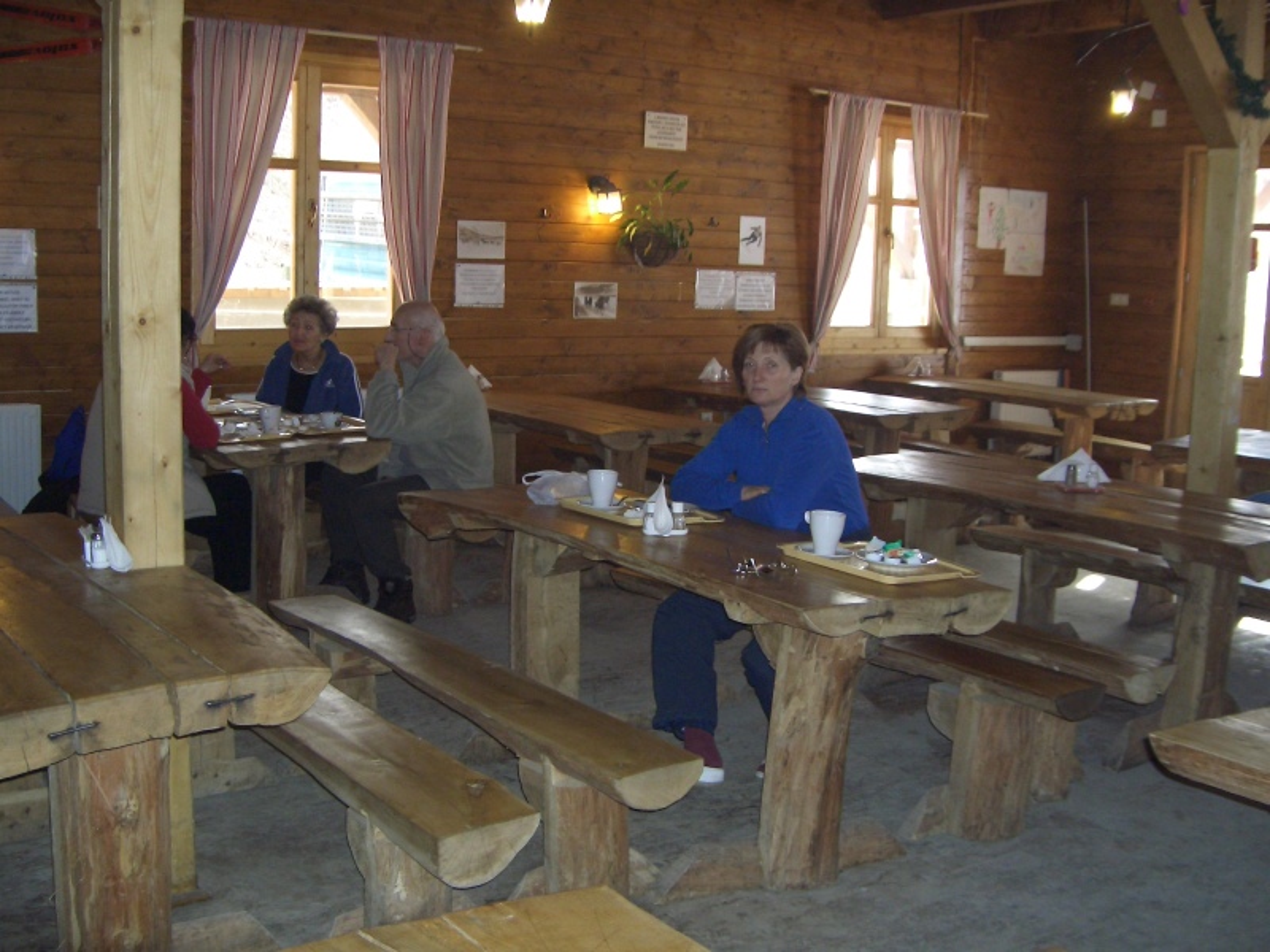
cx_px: 635
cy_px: 476
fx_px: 1431
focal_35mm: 39
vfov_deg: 36.8
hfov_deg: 47.9
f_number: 2.8
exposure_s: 1/60
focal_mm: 8
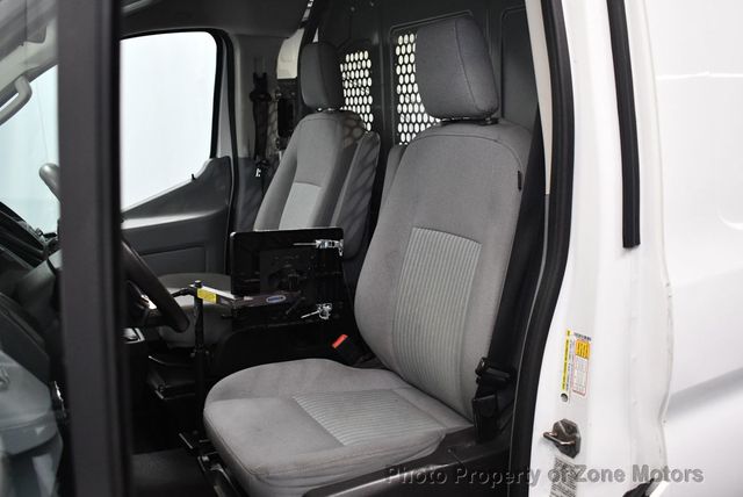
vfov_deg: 36.9
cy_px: 248
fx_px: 744
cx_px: 372
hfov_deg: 53.1
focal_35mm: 36
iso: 1800
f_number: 3.5
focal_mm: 18
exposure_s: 1/125
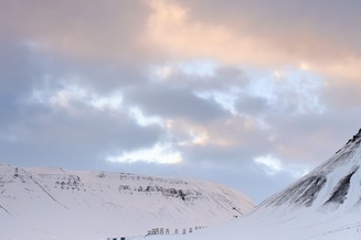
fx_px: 592
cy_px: 127
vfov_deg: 23.0
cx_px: 216
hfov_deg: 33.8
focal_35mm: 59
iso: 400
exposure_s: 1/200
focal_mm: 46
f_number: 8
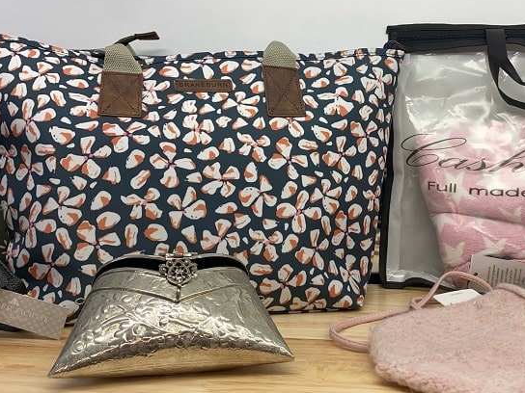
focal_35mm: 43
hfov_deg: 43.6
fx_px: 652
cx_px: 322
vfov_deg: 33.5
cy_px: 164
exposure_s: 1/115
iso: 32
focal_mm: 4.25
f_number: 1.8
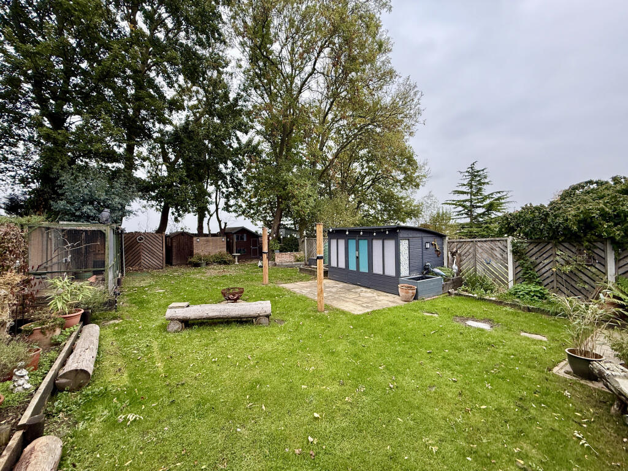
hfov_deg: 102.1
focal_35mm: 14
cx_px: 314
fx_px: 254
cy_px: 236
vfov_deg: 85.7
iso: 64
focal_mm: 2.22
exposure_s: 1/225
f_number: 2.2
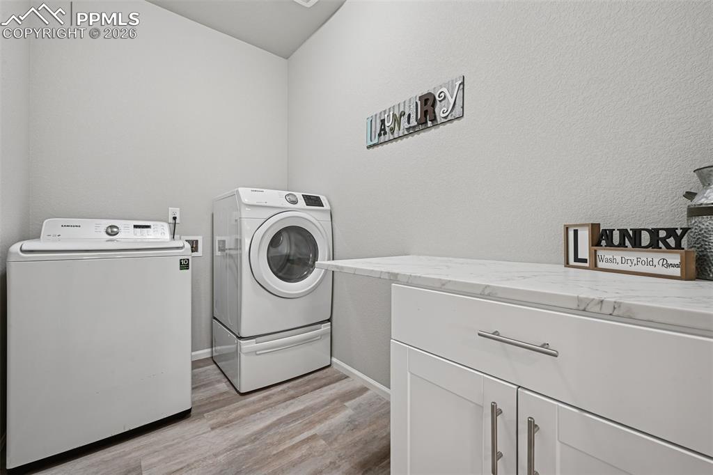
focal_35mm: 15
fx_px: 297
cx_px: 356
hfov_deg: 100.4
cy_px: 238
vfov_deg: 77.3
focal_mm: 15
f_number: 11
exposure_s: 1.3
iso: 100
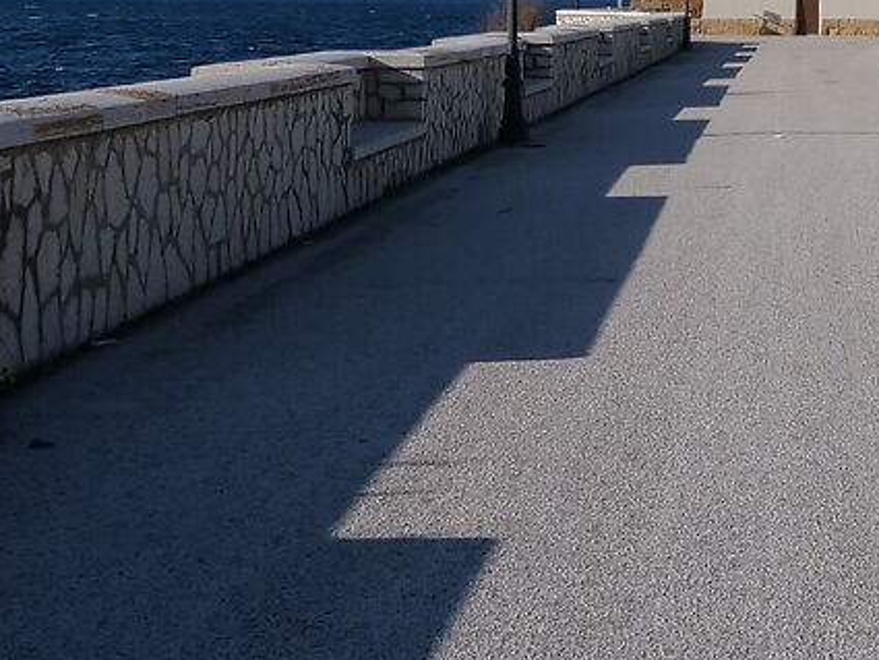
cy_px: -43
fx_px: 2007
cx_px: 778
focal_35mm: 79
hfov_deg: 24.1
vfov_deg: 18.1
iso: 100
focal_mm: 7
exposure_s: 1/640
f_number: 6.3
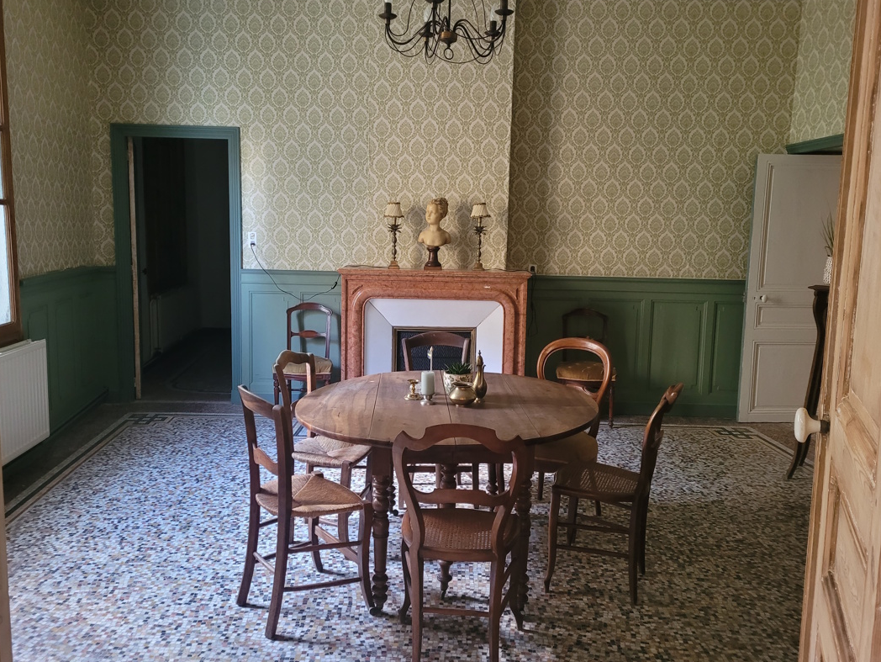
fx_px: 713
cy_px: 332
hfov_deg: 63.4
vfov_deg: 49.8
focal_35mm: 28
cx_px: 442
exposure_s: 1/50
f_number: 1.8
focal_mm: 5.4
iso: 640
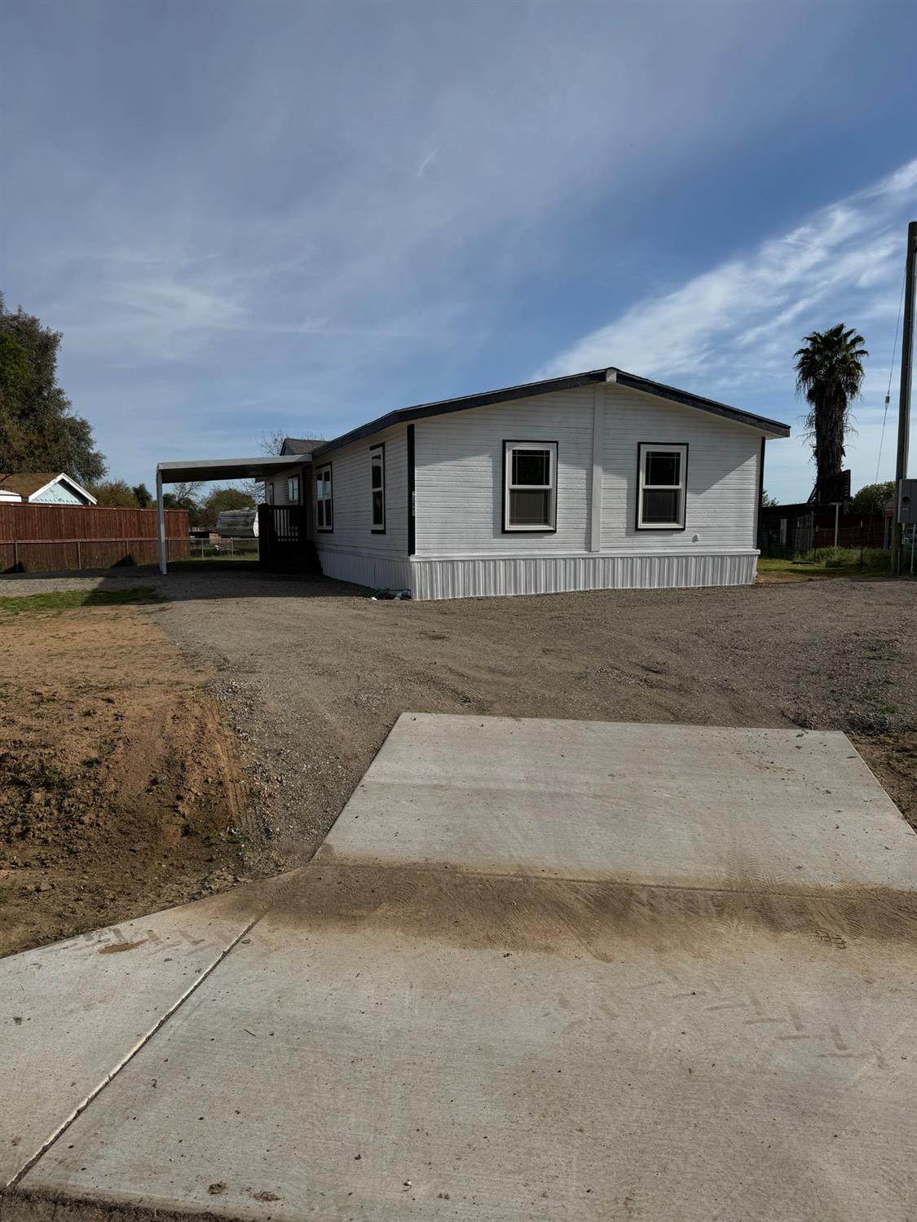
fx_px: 847
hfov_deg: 56.8
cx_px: 458
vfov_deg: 71.6
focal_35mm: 24
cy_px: 611
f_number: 1.78
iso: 80
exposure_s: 1/9009
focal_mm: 6.76
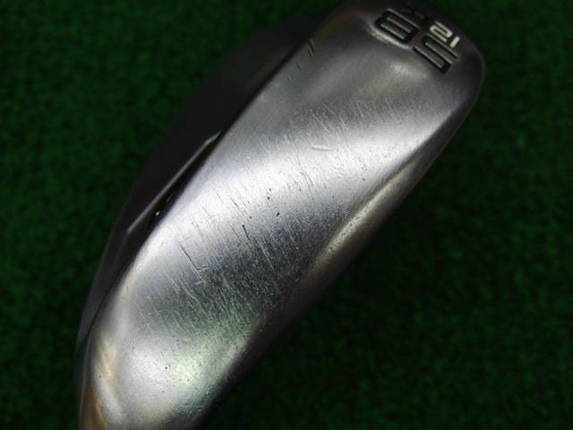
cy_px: 215
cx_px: 286
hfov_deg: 50.1
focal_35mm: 37
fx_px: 612
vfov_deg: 38.7
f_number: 3.6
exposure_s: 1/80
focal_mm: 6.42
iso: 125
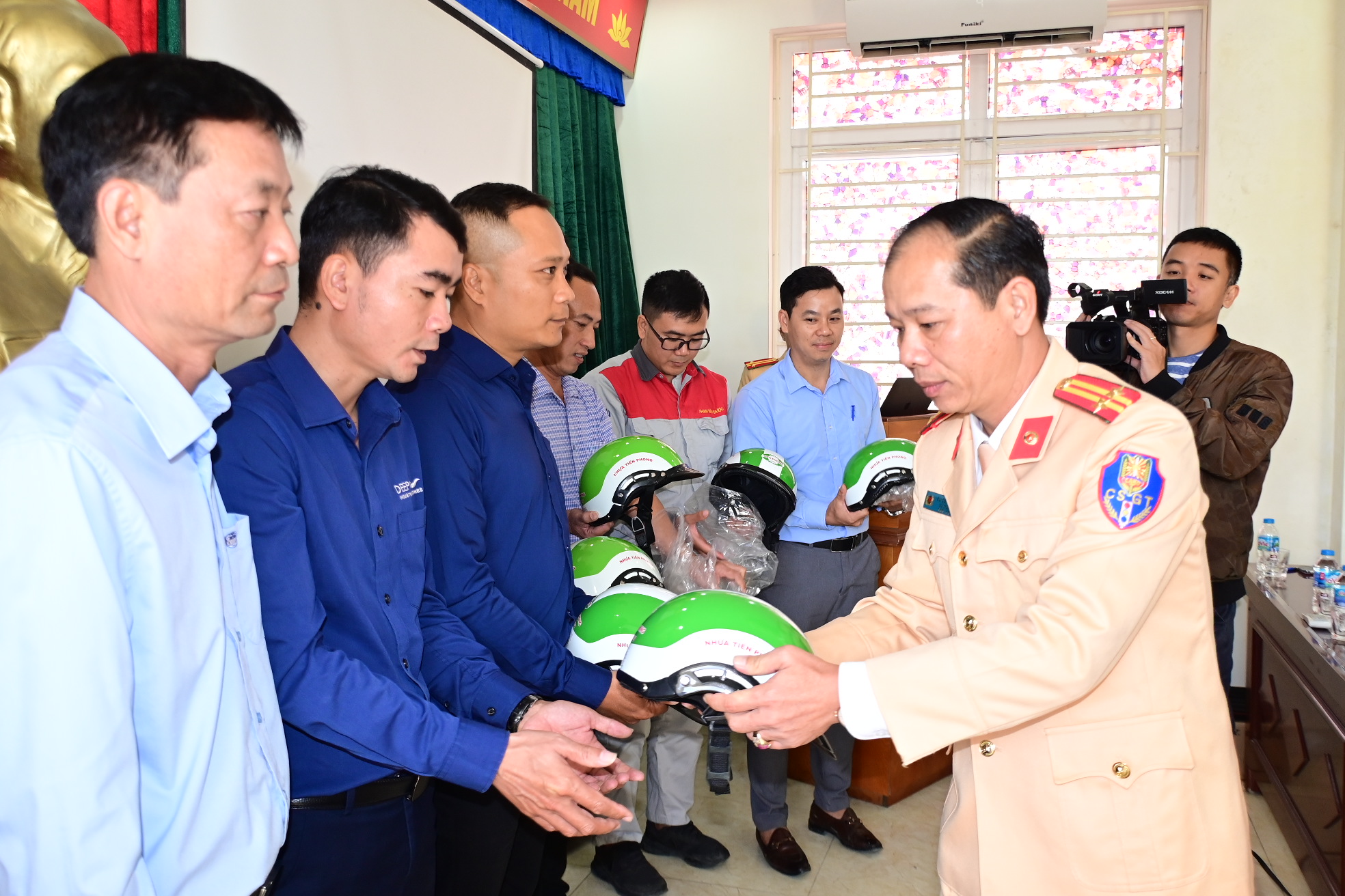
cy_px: 448
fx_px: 1121
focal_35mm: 30
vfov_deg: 43.6
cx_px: 672
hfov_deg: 61.9
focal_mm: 20
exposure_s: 1/200
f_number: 4
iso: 640
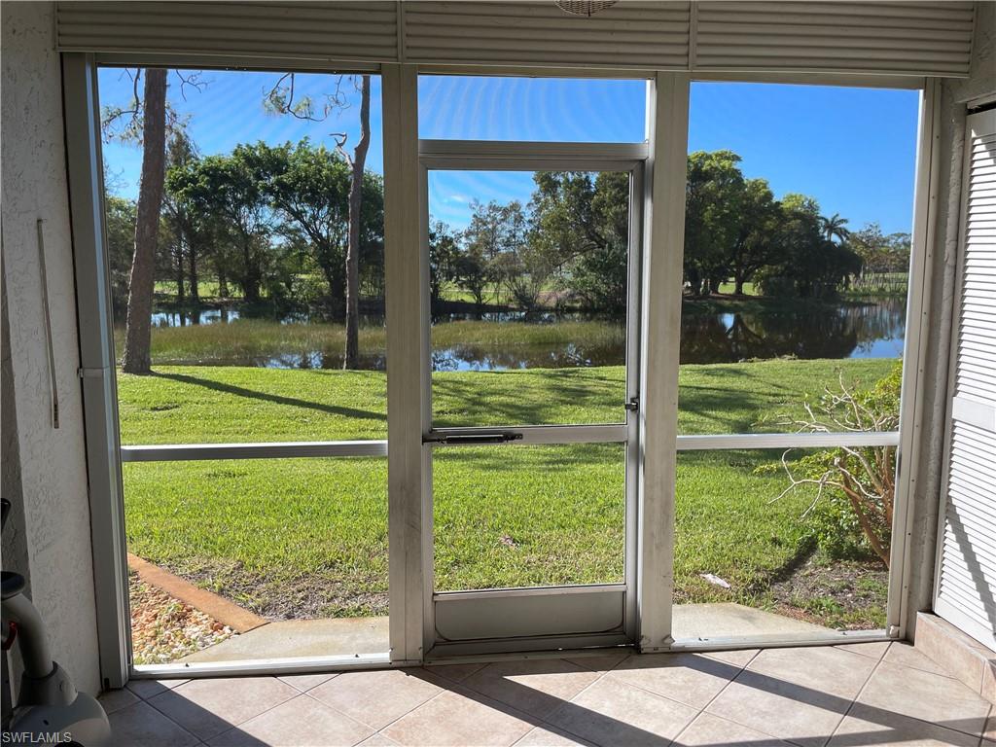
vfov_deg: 53.1
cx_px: 498
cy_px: 374
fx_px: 748
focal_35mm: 26
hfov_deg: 67.3
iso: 32
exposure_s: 1/1511
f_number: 1.6
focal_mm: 4.2
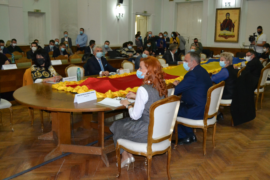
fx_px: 270
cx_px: 135
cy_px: 90
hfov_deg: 53.1
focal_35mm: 36
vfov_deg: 36.9
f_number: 4
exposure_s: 1/60
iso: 3200
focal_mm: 24
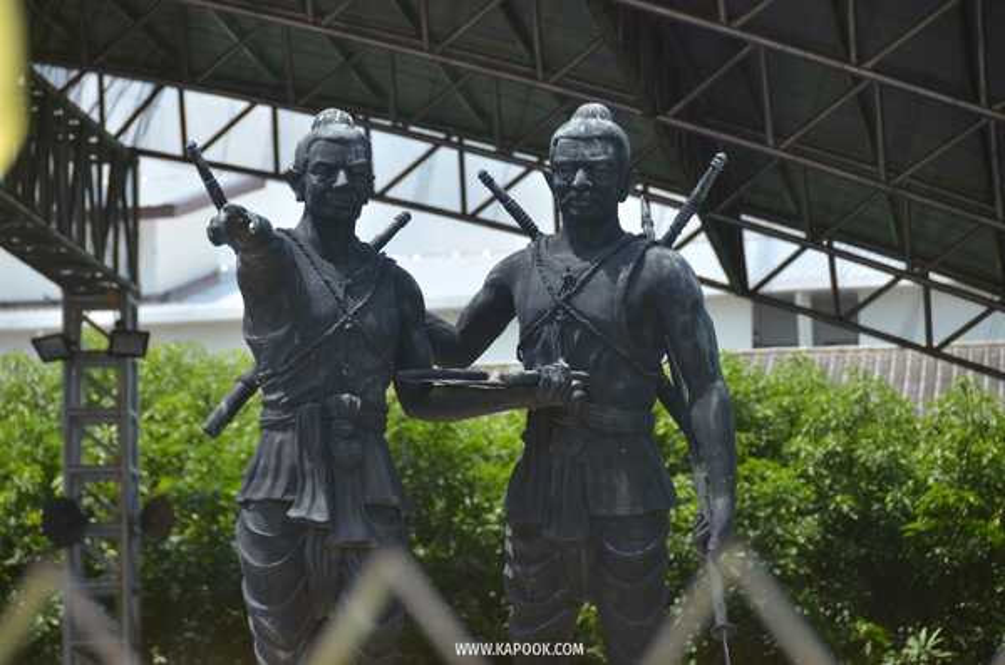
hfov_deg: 10.2
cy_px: 332
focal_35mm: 202
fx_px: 5640
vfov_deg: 6.7
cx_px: 502
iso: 200
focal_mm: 135
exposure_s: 1/640
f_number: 5.6
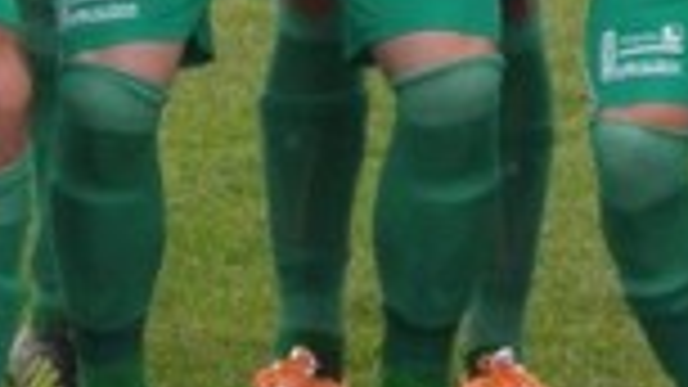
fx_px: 8573
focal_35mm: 470
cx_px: 755
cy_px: -488
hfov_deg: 4.6
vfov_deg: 2.6
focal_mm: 17.1
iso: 160
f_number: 4
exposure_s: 1/125
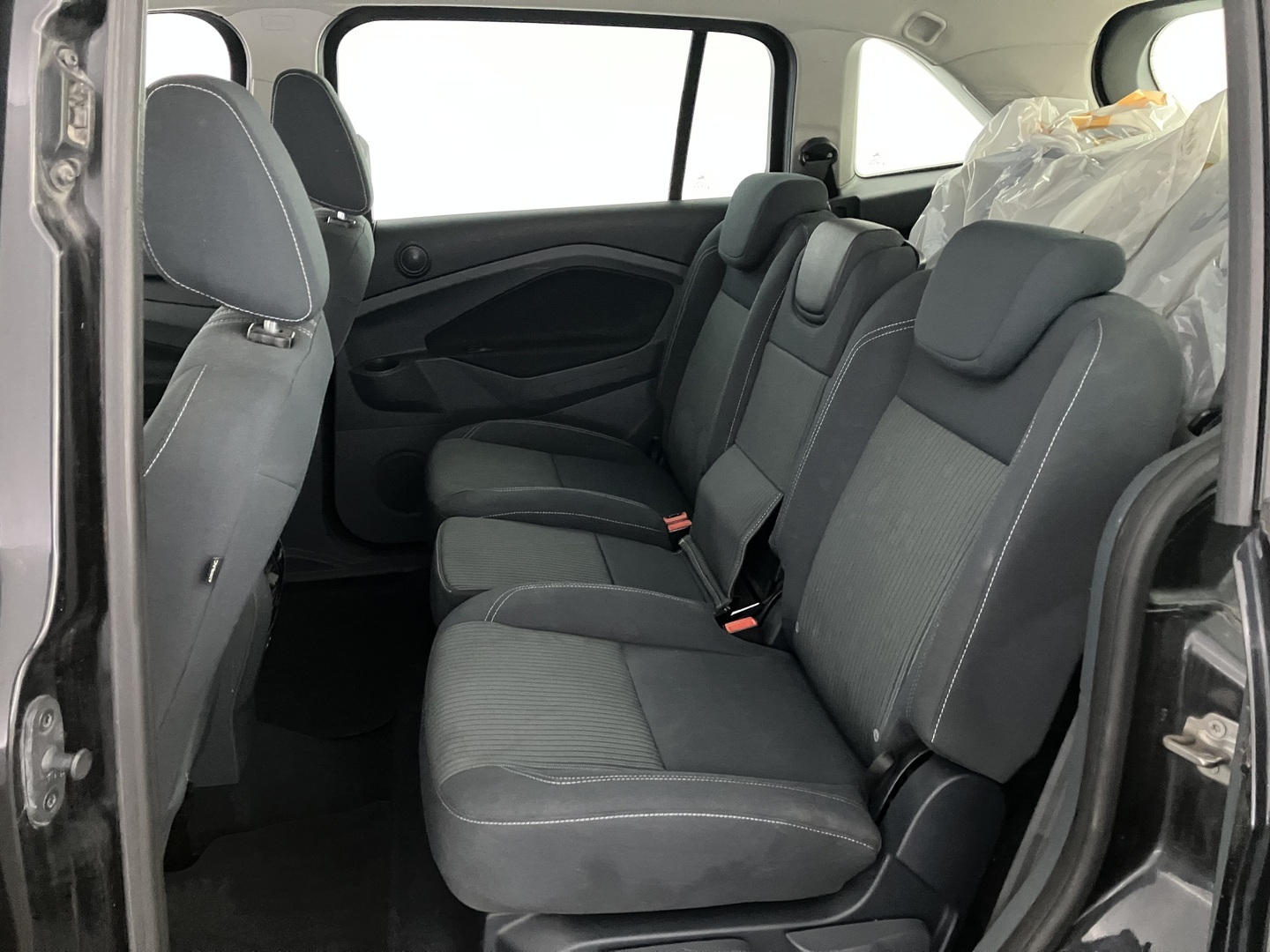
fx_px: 1027
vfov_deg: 49.7
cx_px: 635
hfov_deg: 63.4
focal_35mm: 28
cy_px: 476
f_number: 1.8
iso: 640
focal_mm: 3.99
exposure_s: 1/21
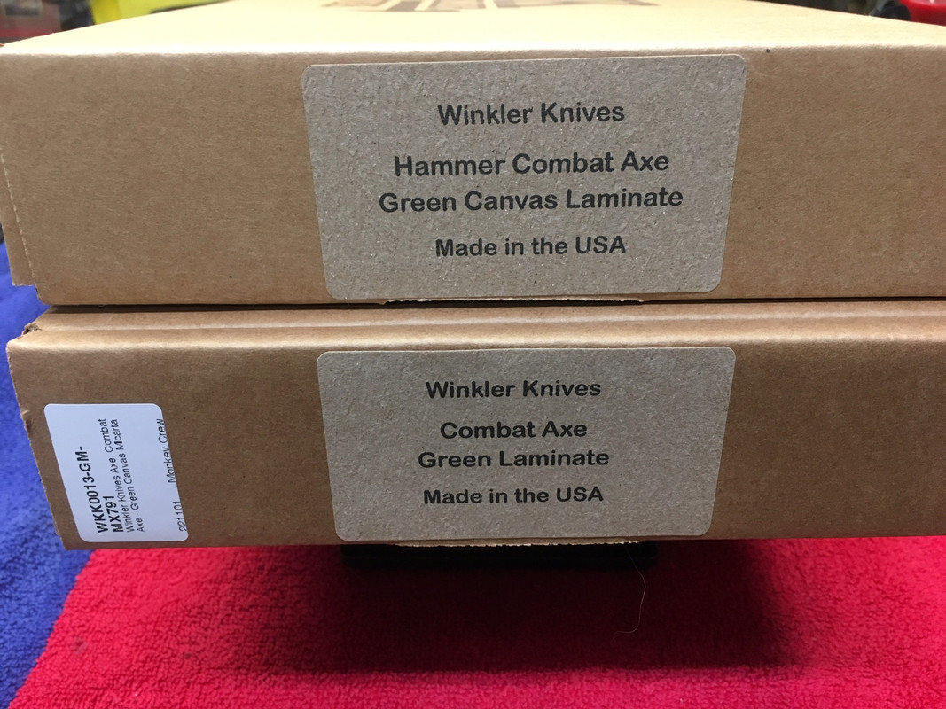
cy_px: 354
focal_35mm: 29
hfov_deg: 61.7
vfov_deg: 48.2
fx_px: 792
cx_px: 473
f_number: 2.2
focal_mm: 4.15
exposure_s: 1/30
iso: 125
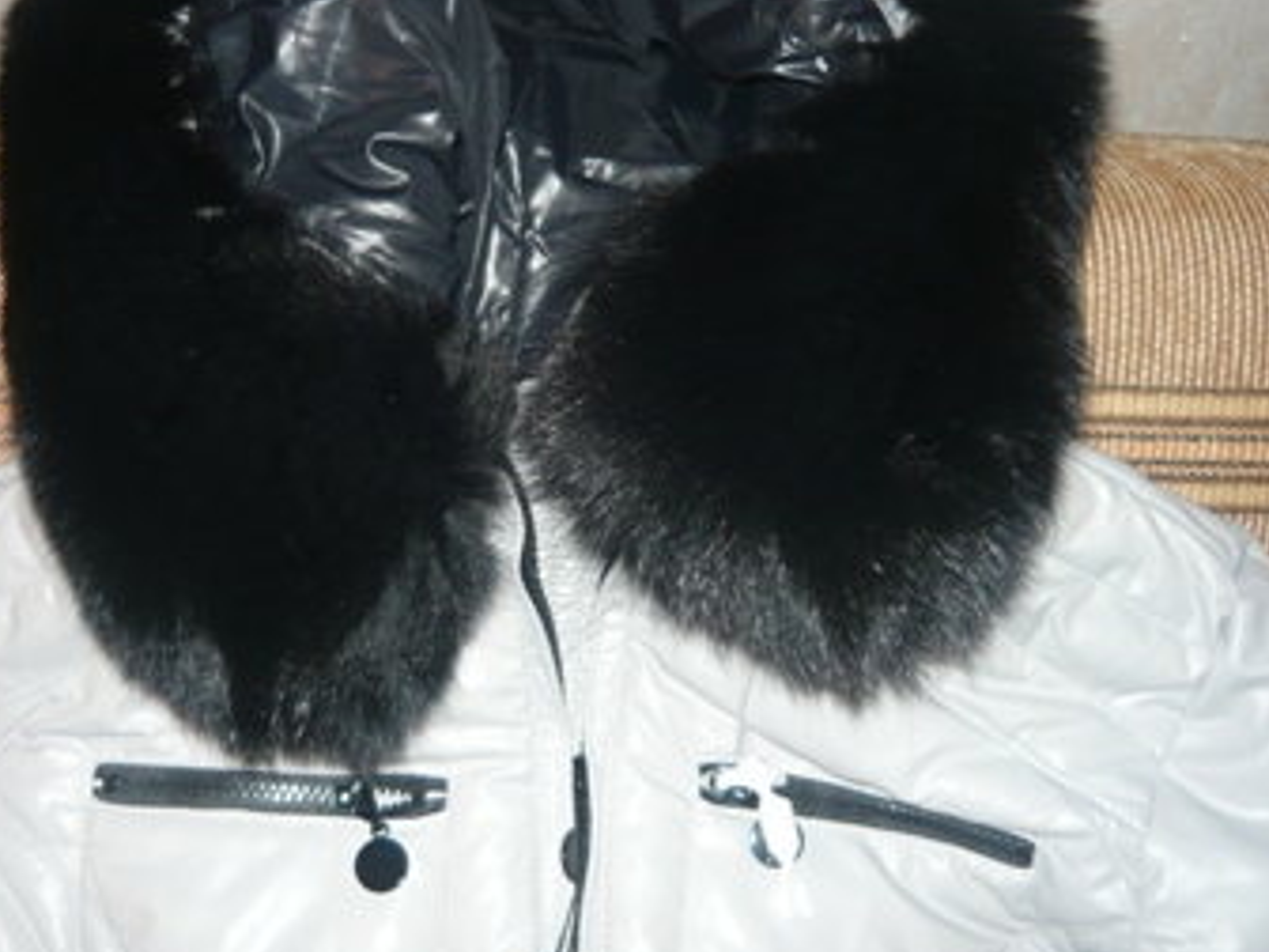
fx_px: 1613
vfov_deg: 32.8
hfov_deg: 42.9
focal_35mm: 44
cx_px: 551
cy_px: 404
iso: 100
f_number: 2.8
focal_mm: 5.5
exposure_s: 1/30
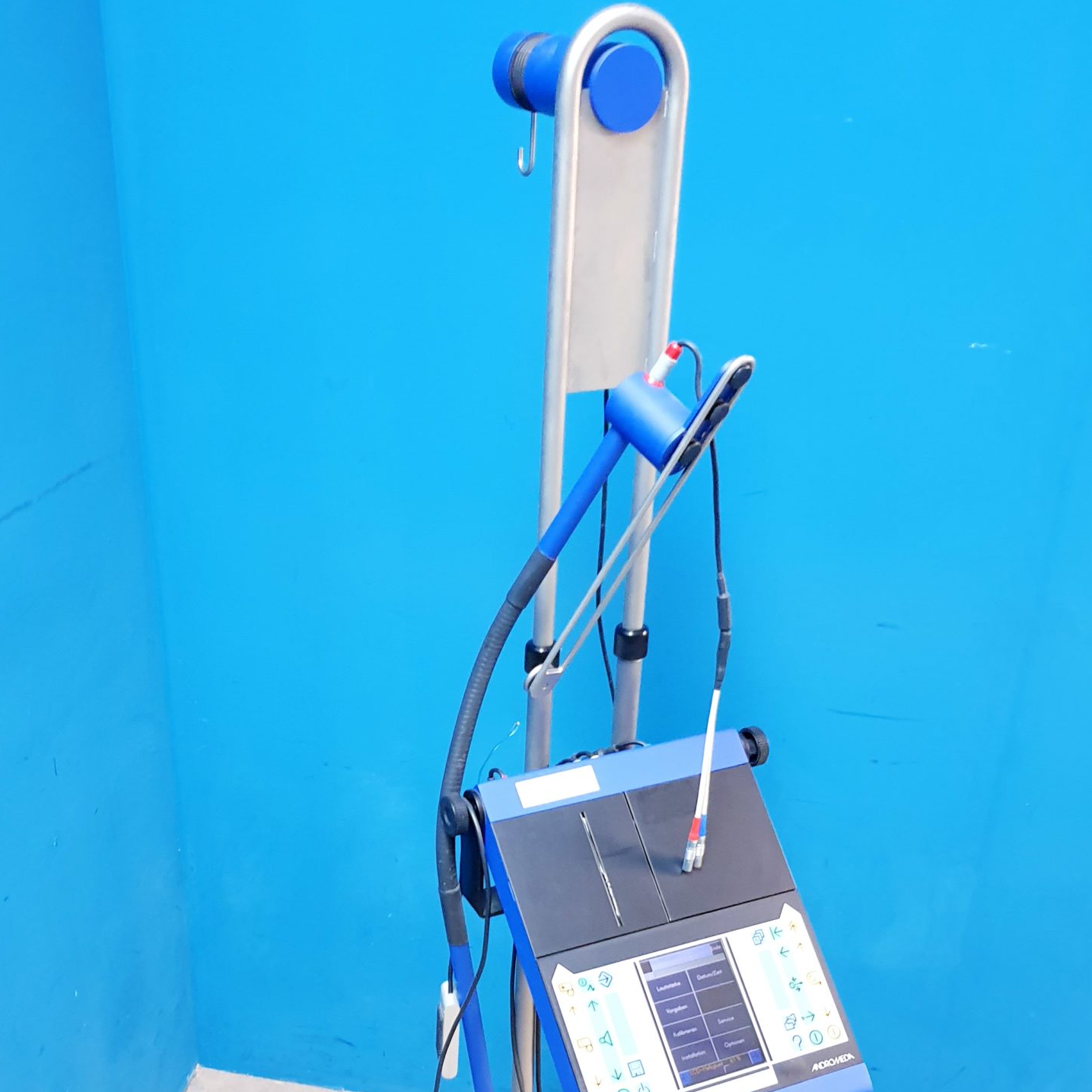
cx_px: 484
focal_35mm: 41
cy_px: 803
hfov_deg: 40.9
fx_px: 1463
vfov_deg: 39.9
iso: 250
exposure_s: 1/40
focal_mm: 4.3
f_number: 1.5
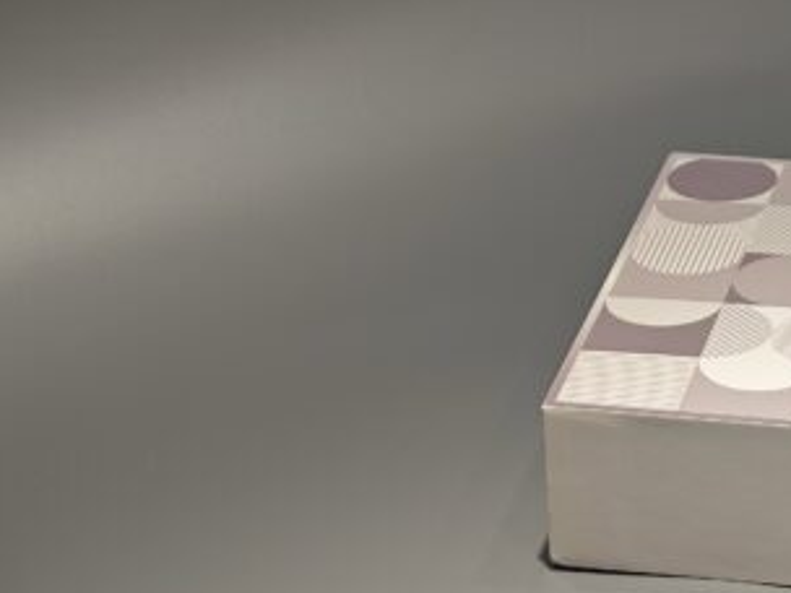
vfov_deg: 9.4
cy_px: 408
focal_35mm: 158
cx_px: 825
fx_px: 3610
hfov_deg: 12.3
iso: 100
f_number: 2
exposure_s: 1/100
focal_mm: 10.1
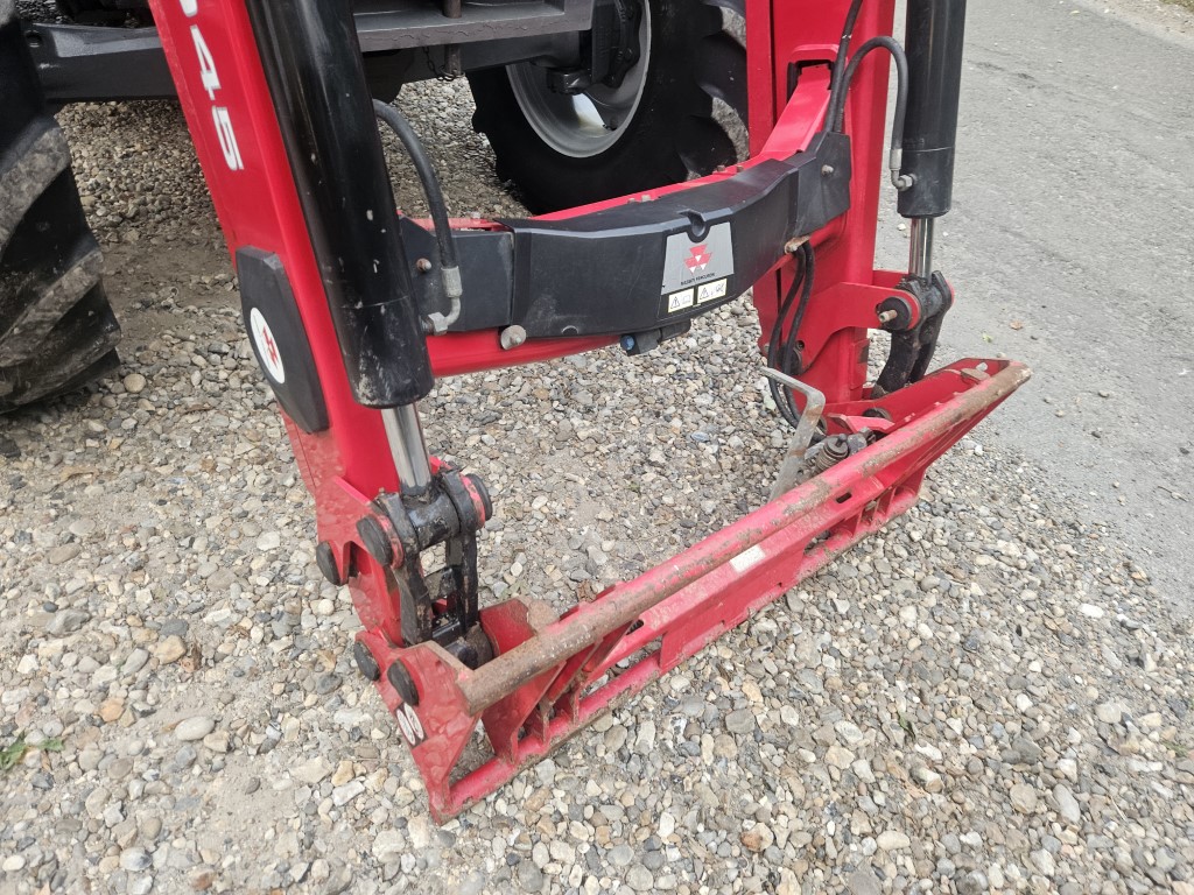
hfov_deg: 73.9
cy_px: 448
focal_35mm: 23
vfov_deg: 58.9
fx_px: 793
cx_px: 597
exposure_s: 1/180
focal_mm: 5.4
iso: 200
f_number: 1.8
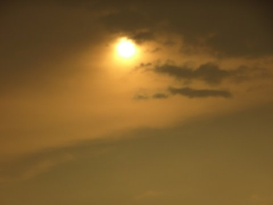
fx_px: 1491
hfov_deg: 10.5
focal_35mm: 189
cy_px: 102
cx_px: 136
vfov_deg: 7.9
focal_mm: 32.24
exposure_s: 1/1600
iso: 80
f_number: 5.6
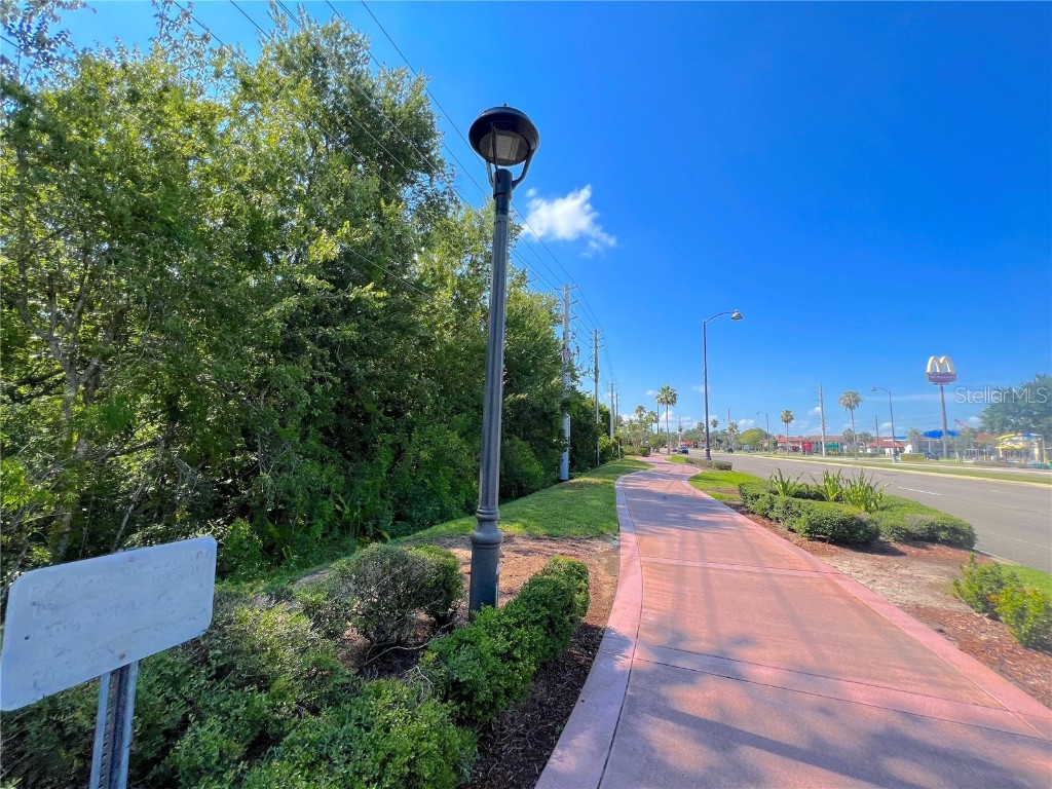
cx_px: 526
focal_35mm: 13
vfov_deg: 89.9
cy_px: 394
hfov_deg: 106.2
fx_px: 395
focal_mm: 1.57
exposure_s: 1/1468
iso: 32
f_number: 1.8
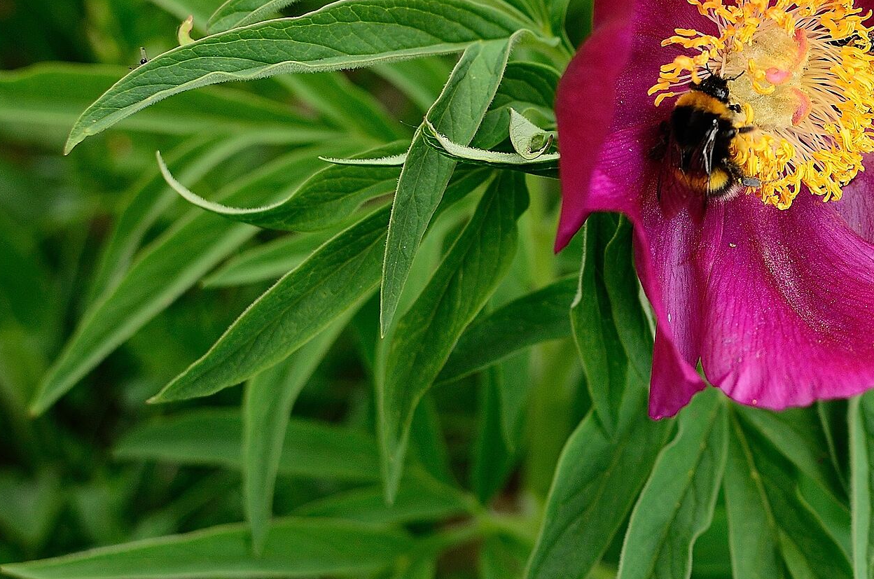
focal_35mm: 101
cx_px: 834
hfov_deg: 19.8
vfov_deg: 13.4
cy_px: 82
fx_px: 2446
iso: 100
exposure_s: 1/400
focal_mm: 35
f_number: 4
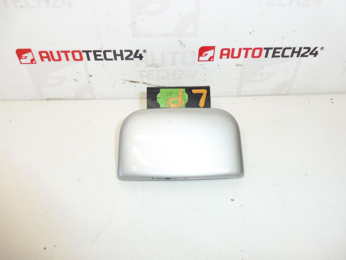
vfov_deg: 56.8
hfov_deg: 71.6
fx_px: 240
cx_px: 173
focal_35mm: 24
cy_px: 130
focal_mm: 4.3
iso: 200
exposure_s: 1/100
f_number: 3.5
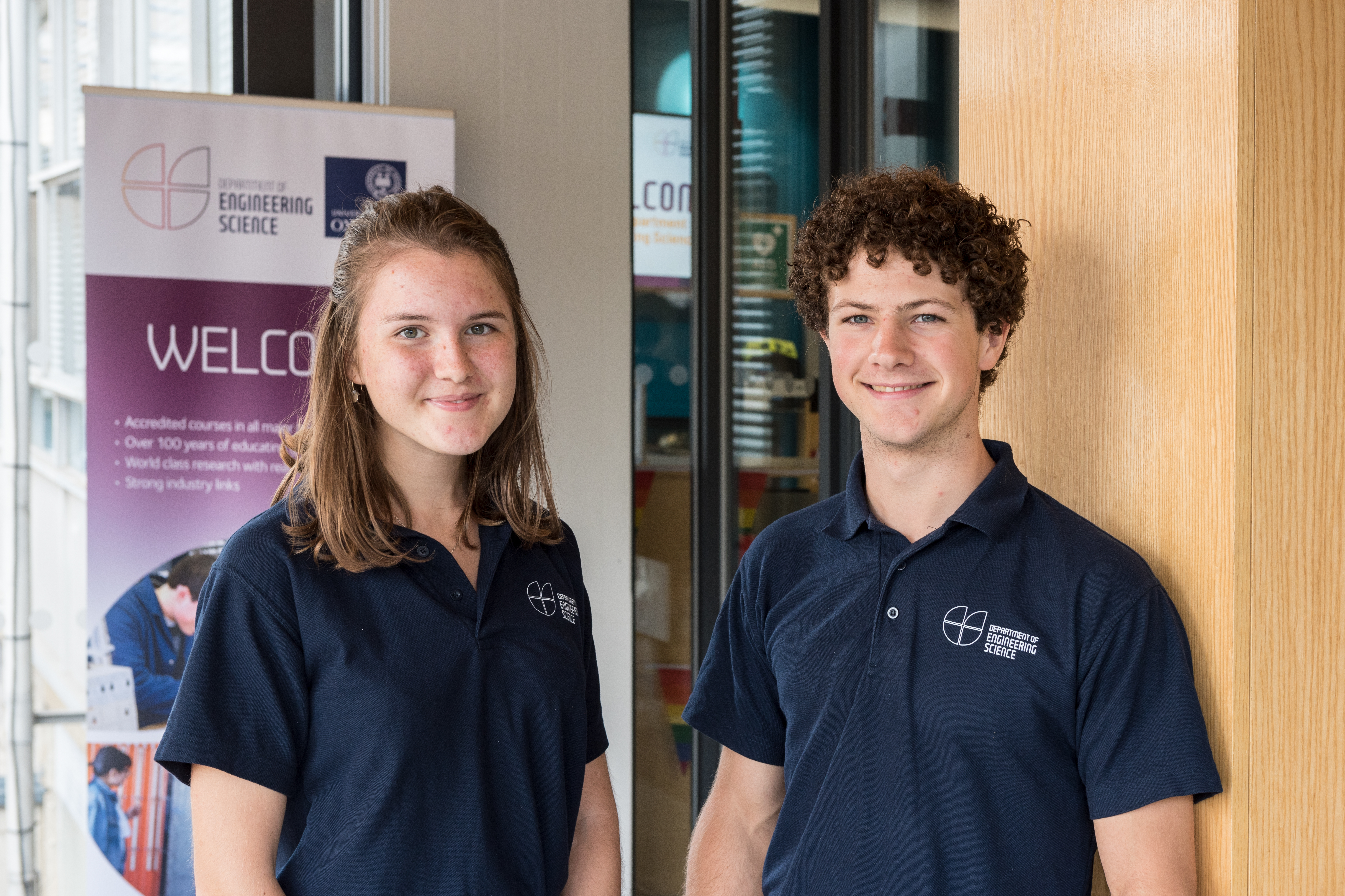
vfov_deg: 27.0
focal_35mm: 50
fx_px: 1868
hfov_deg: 39.6
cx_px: 672
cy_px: 448
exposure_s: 1/60
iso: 400
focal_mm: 50
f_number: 6.3
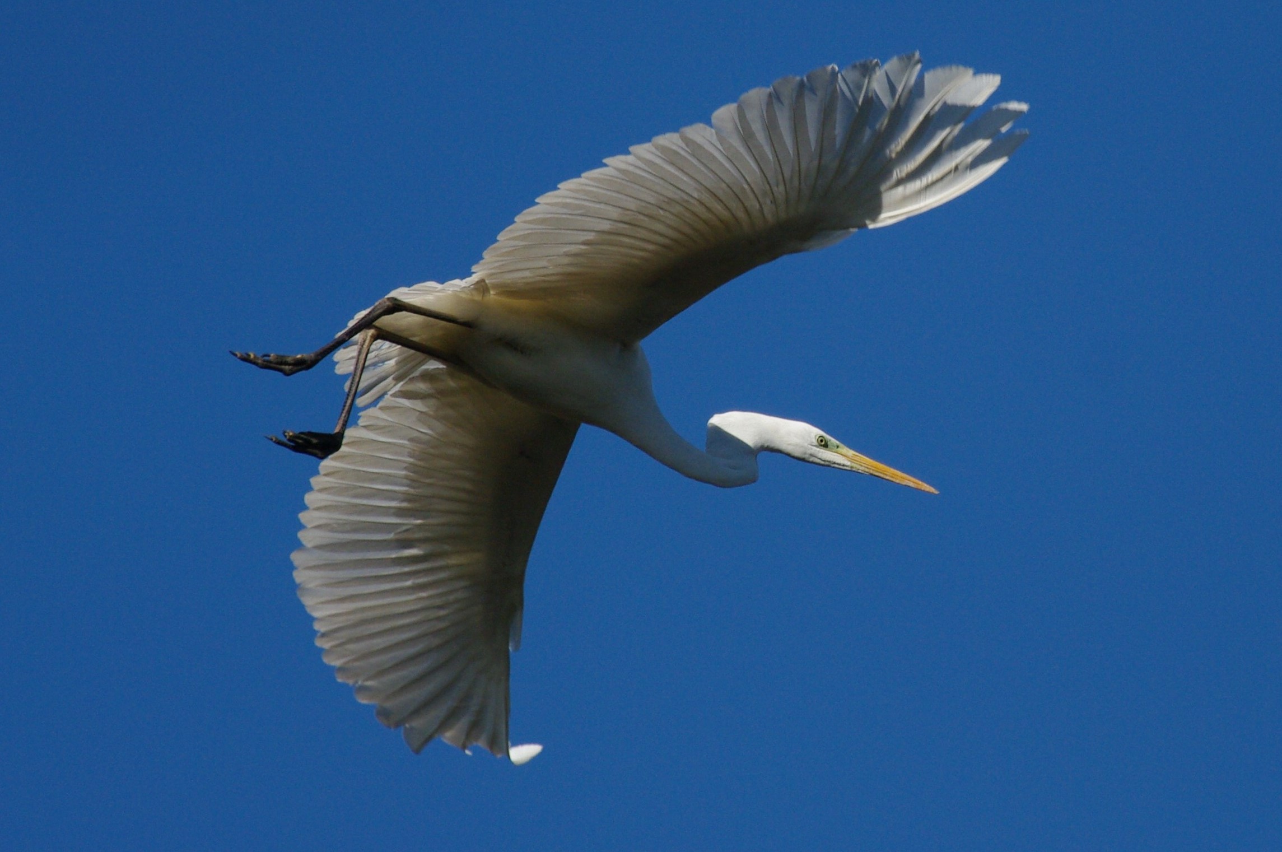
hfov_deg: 4.6
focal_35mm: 450
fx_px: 16008
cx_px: 641
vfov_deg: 3.0
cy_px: 426
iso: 400
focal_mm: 300
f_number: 5.6
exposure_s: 1/2000
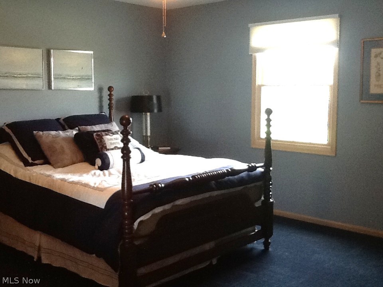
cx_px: 192
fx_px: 487
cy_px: 144
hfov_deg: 42.9
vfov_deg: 32.9
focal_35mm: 44
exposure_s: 1/30
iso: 160
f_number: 2.4
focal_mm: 2.03
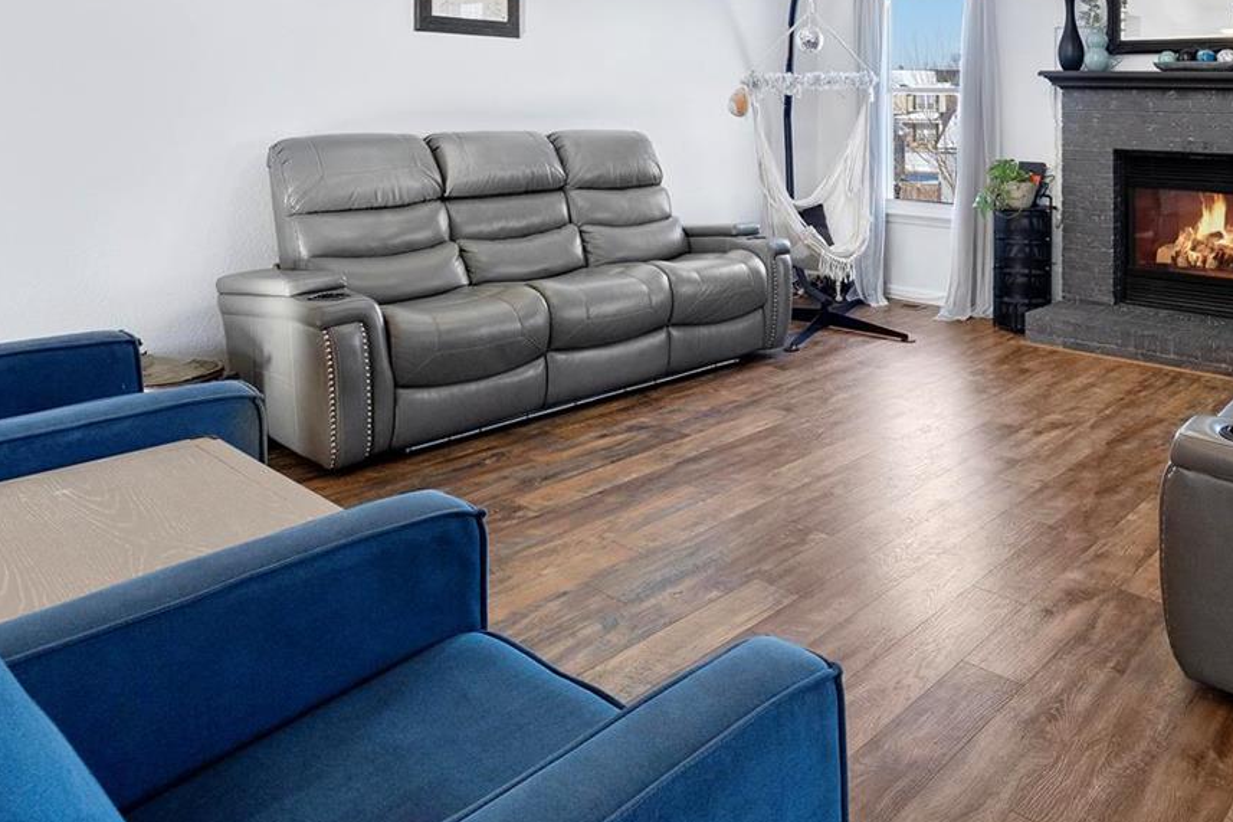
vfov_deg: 43.4
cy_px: 125
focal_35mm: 28
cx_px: 869
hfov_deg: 63.0
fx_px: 959
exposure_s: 1/13
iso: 400
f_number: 6.3
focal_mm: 10
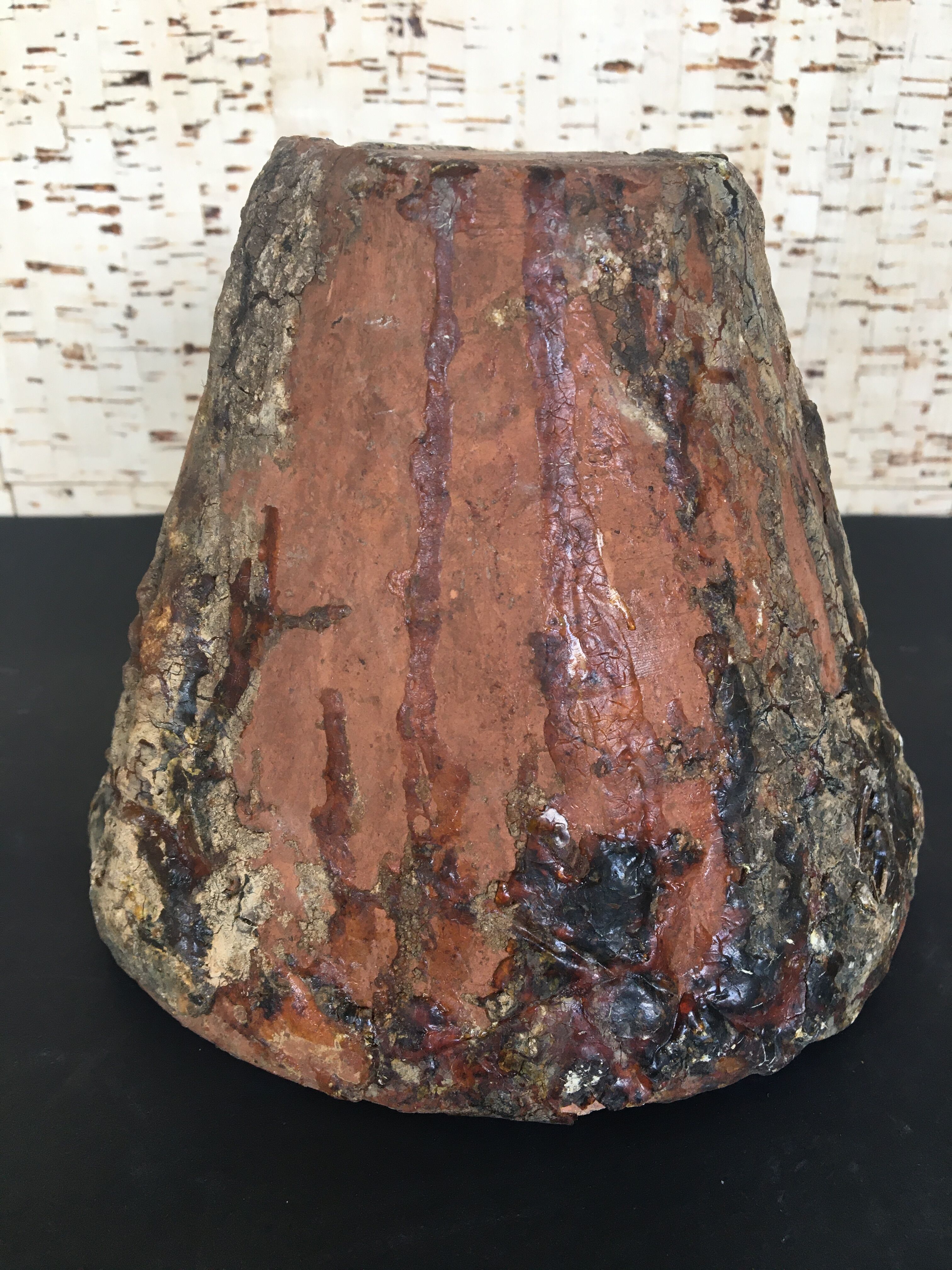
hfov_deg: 48.2
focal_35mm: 29
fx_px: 1063
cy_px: 635
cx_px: 476
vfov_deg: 61.7
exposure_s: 1/33
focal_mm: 4.15
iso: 32
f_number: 2.2
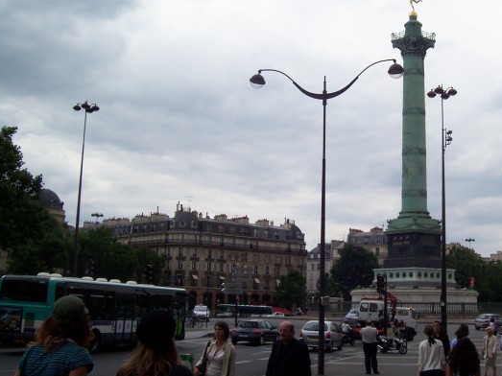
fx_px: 754
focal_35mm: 52
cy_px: 164
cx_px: 346
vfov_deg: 28.0
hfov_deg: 36.3
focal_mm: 5.6
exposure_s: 1/512
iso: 80
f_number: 5.1
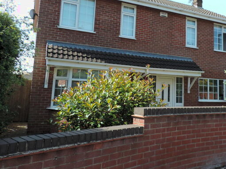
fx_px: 216
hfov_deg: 54.7
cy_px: 64
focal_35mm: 33
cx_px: 141
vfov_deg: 42.7
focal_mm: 4.3
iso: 80
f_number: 3
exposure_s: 1/400
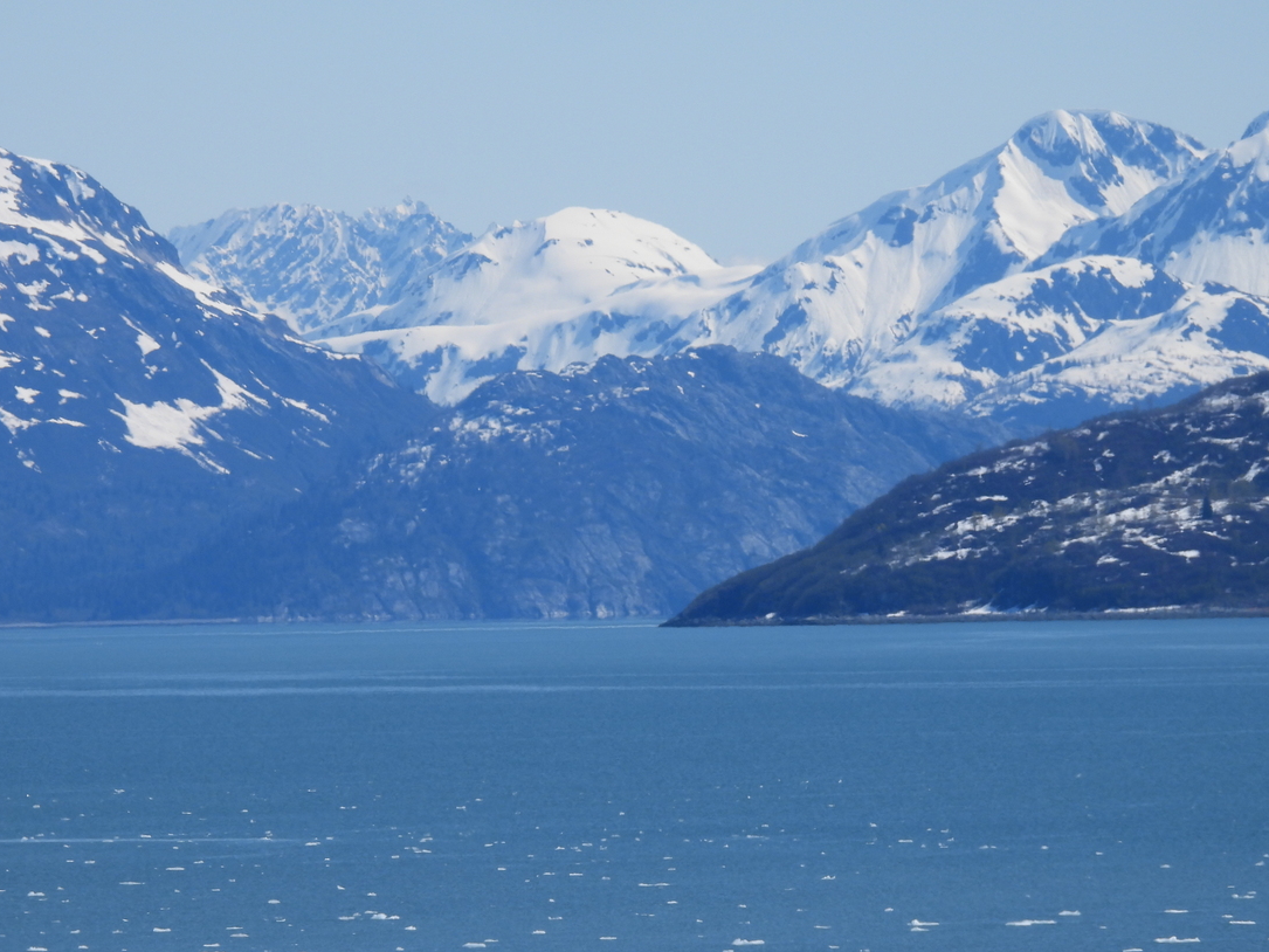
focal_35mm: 472
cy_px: 422
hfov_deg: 4.2
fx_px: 17305
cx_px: 560
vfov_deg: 3.2
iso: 100
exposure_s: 1/1250
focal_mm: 71.4
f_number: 5
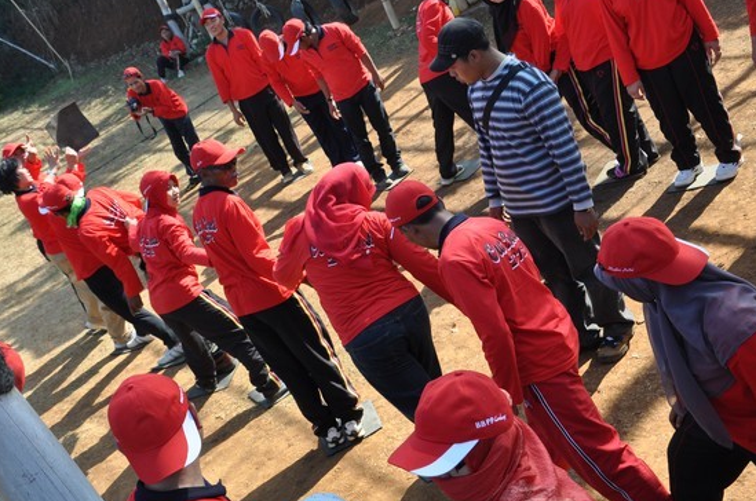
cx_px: 366
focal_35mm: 49
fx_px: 1027
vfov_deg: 27.4
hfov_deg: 40.4
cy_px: 276
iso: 400
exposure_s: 1/250
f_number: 8
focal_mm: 28
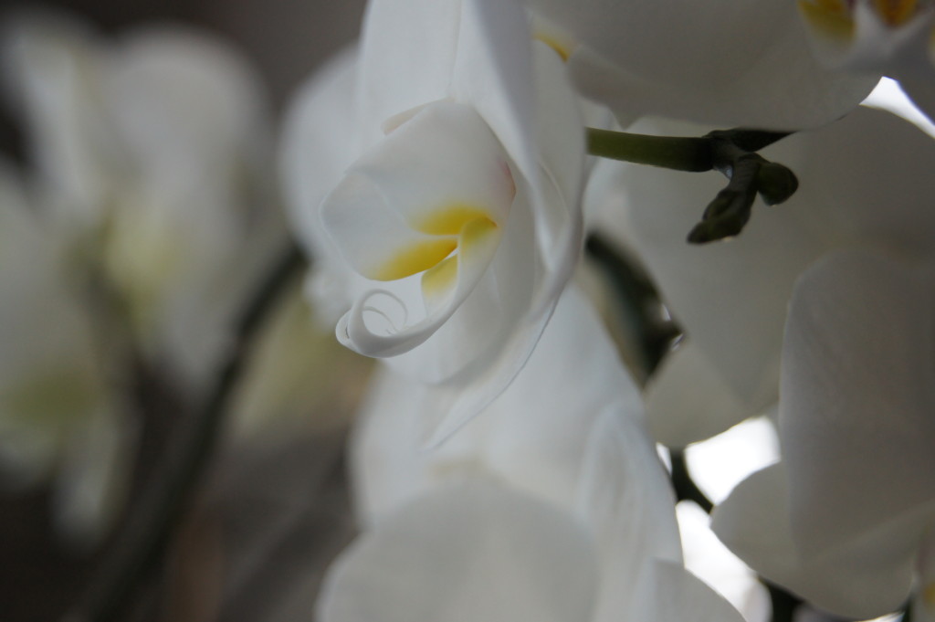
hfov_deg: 23.8
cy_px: 311
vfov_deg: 16.0
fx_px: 2219
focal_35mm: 86
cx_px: 468
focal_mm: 57
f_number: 5.6
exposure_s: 1/100
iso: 500
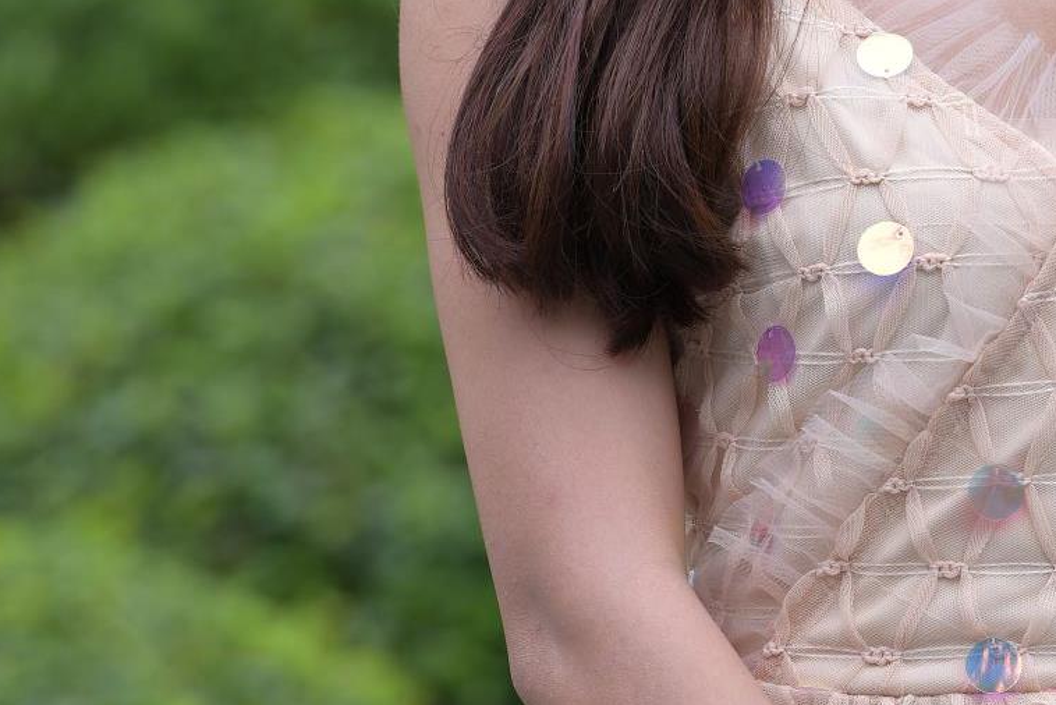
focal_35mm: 653
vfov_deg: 2.1
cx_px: 1121
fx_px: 19161
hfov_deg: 3.2
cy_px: 160
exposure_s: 1/400
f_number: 4
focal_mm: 200
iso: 110
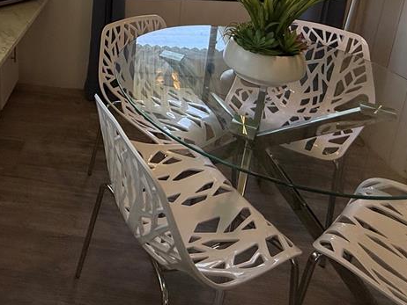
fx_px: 365
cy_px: -18
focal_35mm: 31
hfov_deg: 53.5
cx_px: 68
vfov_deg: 38.7
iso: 50
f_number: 2.2
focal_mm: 2.22
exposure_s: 1/147
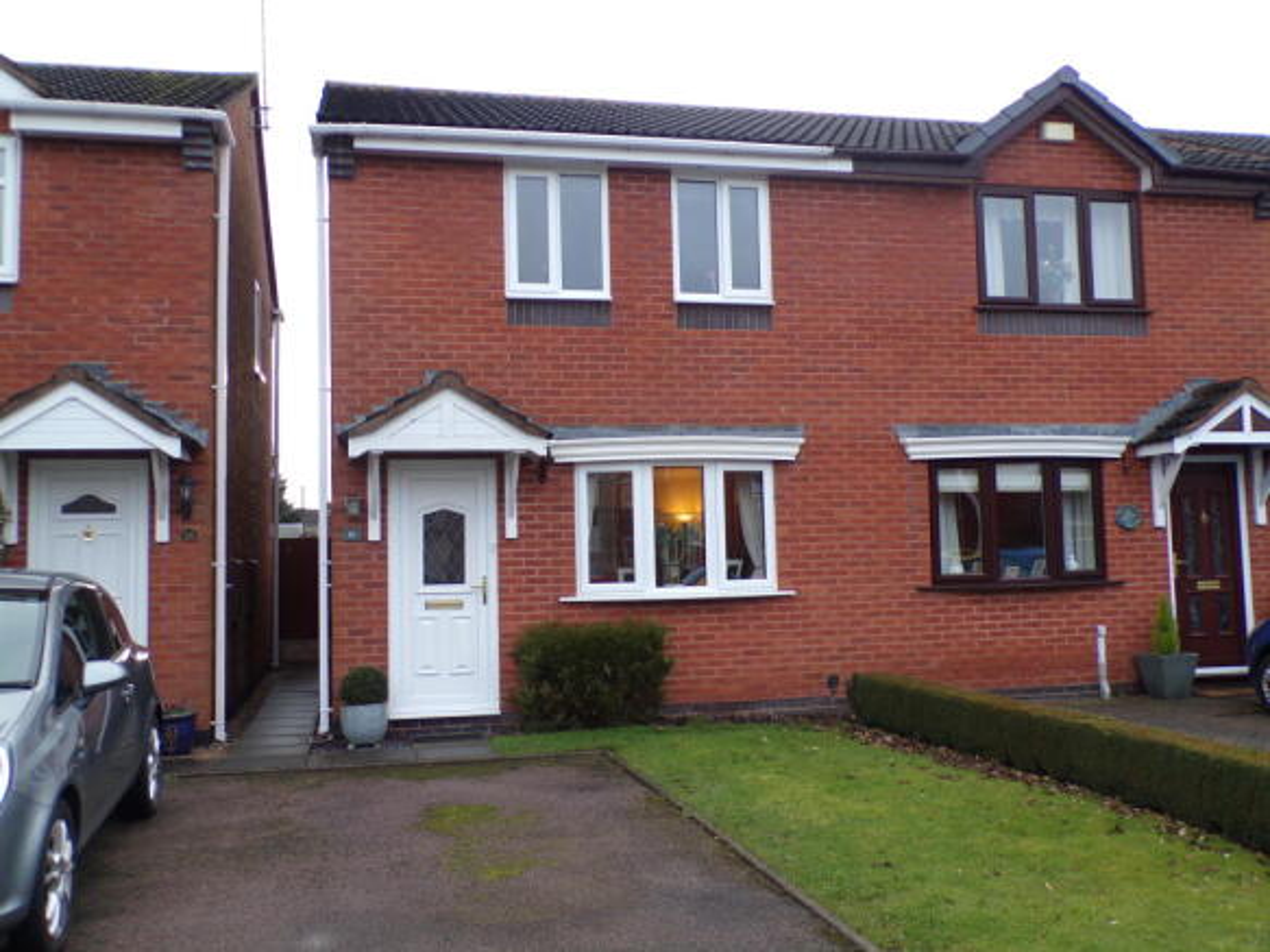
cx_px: 635
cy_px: 476
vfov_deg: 44.1
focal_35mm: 32
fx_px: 1174
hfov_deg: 56.8
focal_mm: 5.8
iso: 80
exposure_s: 1/60
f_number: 3.2
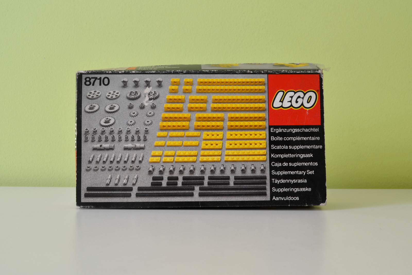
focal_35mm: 36
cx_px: 206
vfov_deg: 36.9
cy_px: 138
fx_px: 412
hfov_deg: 53.1
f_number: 10
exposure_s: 1/2
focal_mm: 24
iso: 125
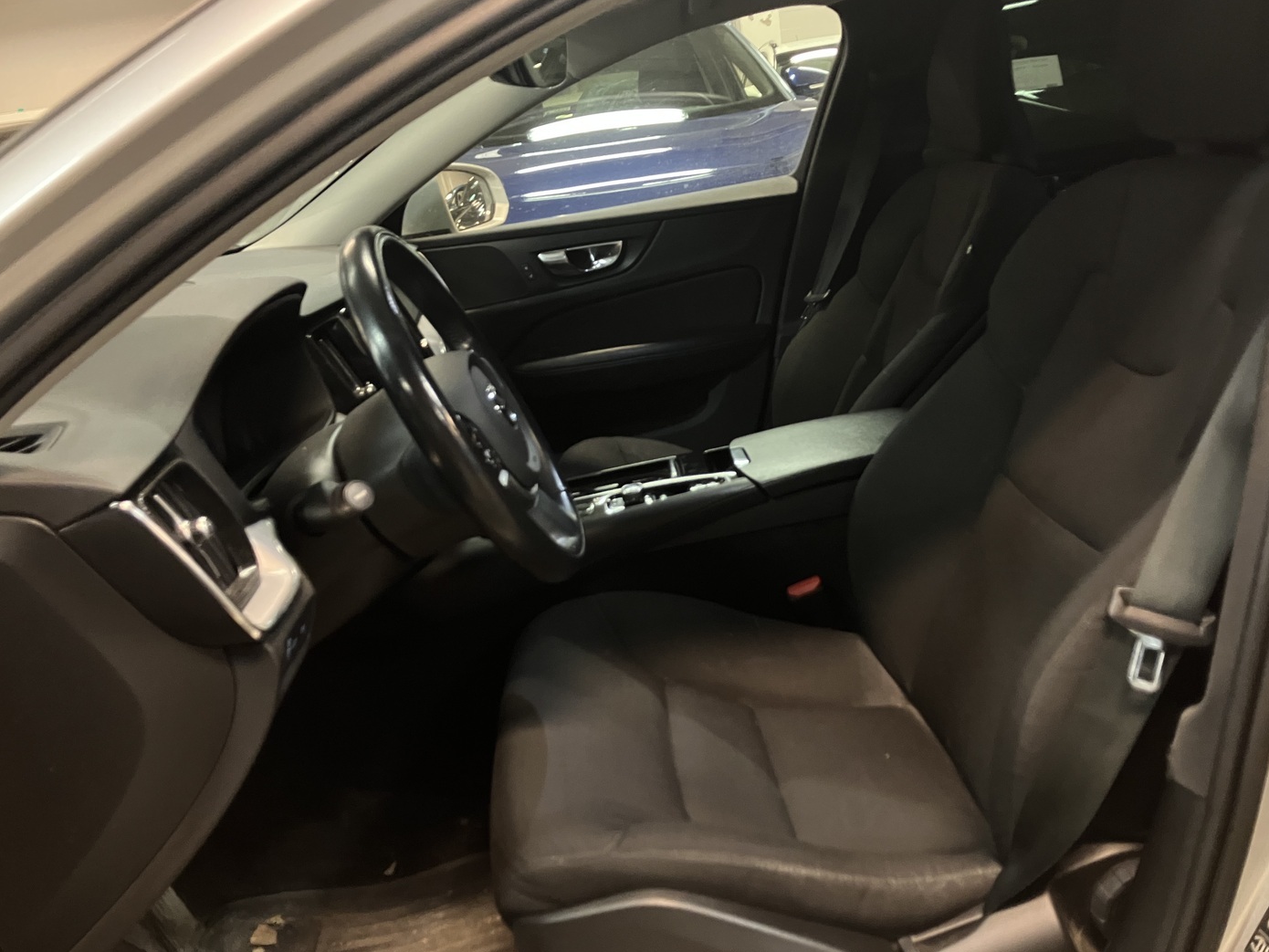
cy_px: 463
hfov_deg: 61.6
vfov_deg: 48.2
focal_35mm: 29
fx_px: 1063
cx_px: 643
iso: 400
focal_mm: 3.99
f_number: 1.8
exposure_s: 1/25
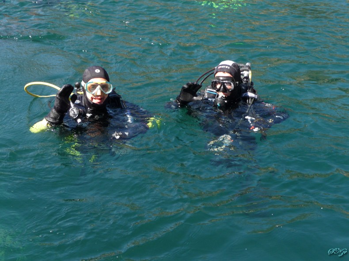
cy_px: 130
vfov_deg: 20.4
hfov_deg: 27.0
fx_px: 726
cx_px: 174
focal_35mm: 72
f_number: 4.6
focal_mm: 12.2
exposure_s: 1/200
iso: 100
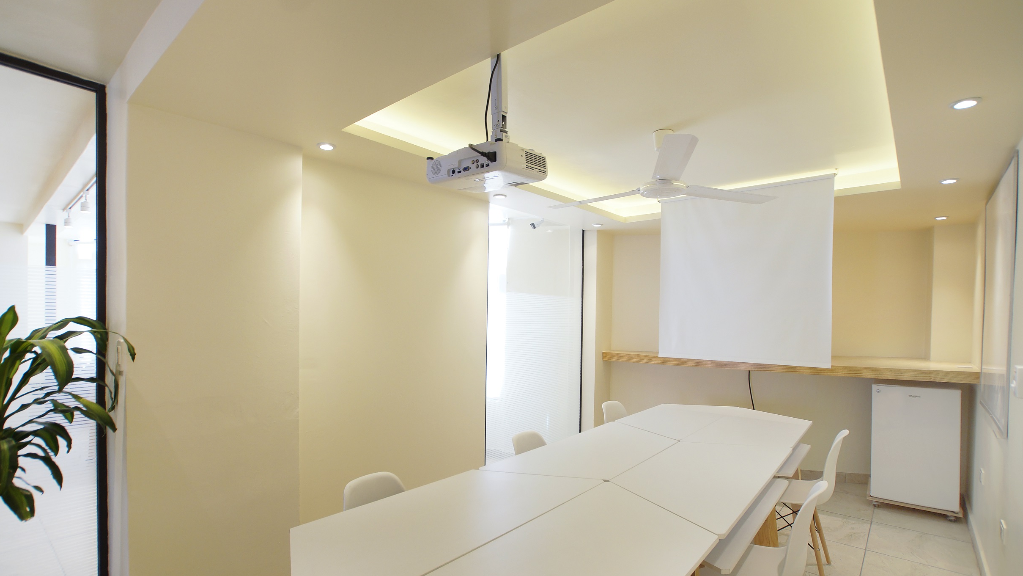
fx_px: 461
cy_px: 322
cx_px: 509
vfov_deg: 63.7
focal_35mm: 17
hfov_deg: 95.9
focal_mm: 11
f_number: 4.5
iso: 200
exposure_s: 1/25
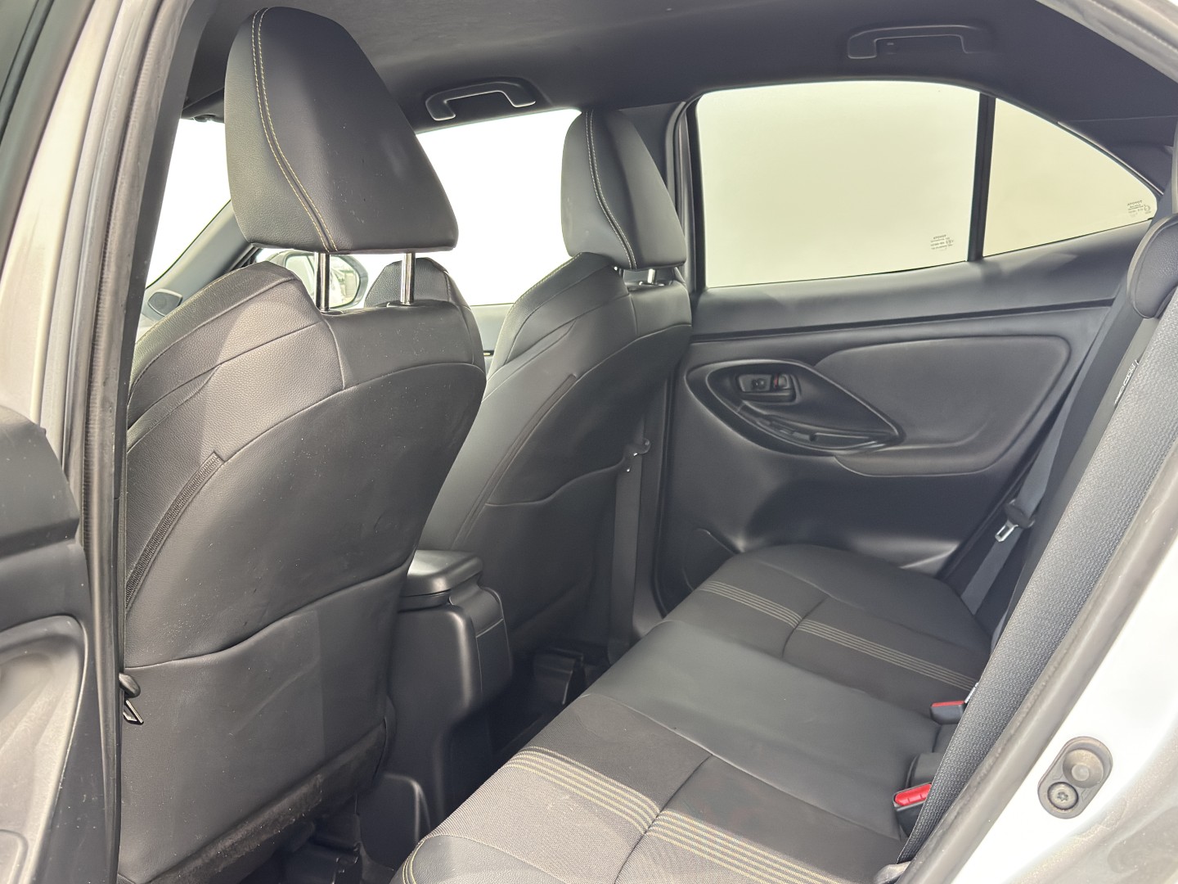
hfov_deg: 52.6
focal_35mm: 35
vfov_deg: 40.7
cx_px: 589
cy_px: 442
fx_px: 1191
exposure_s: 1/33
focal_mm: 6.76
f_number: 1.78
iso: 640
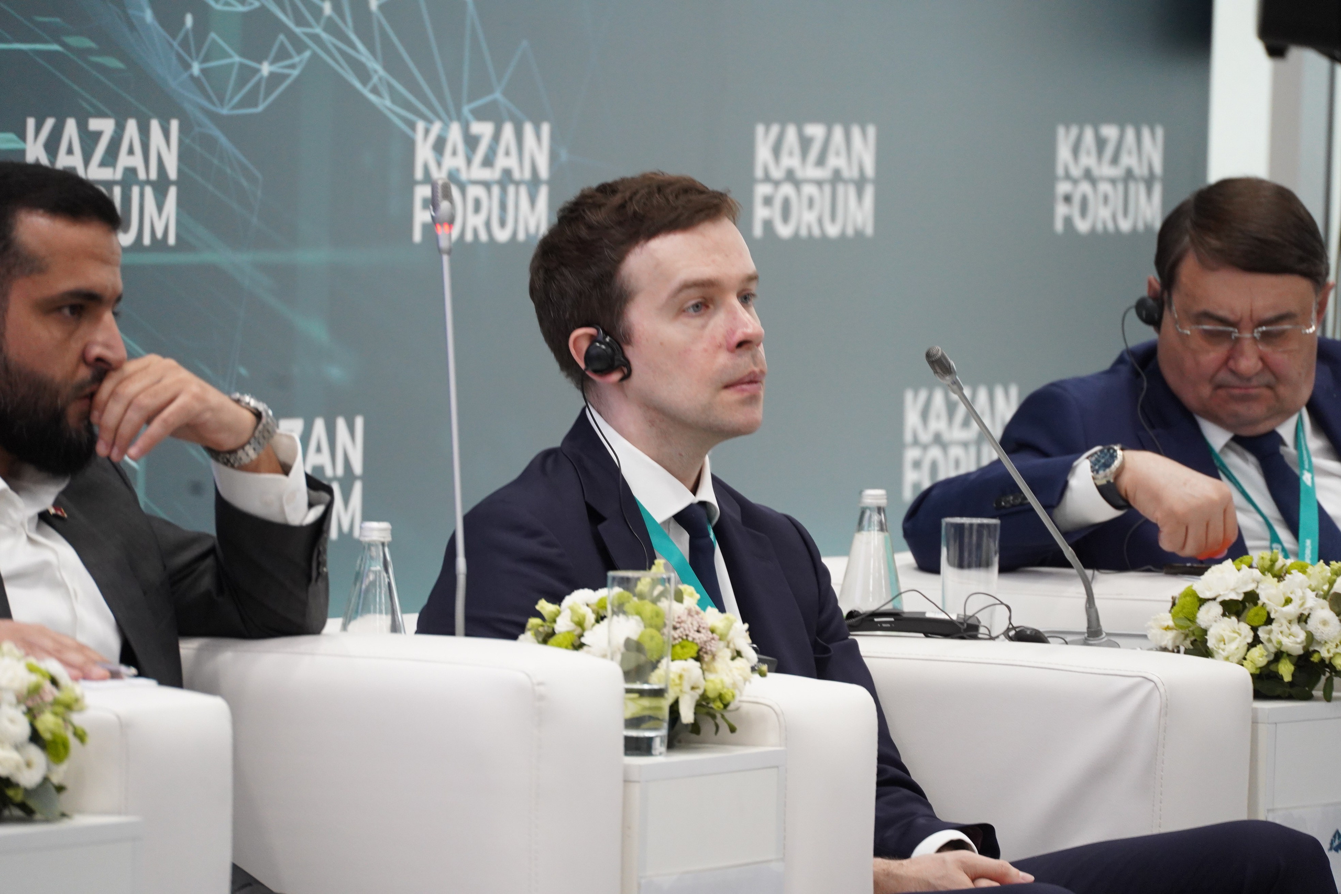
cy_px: 447
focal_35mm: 300
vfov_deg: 4.6
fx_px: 11175
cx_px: 670
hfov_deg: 6.9
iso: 3200
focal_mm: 300
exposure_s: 1/125
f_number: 6.3
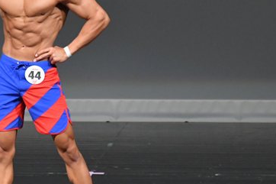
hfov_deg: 2.8
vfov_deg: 1.9
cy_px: 93
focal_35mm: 739
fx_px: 5663
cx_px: 62
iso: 4000
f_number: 5.6
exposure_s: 1/400
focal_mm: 230
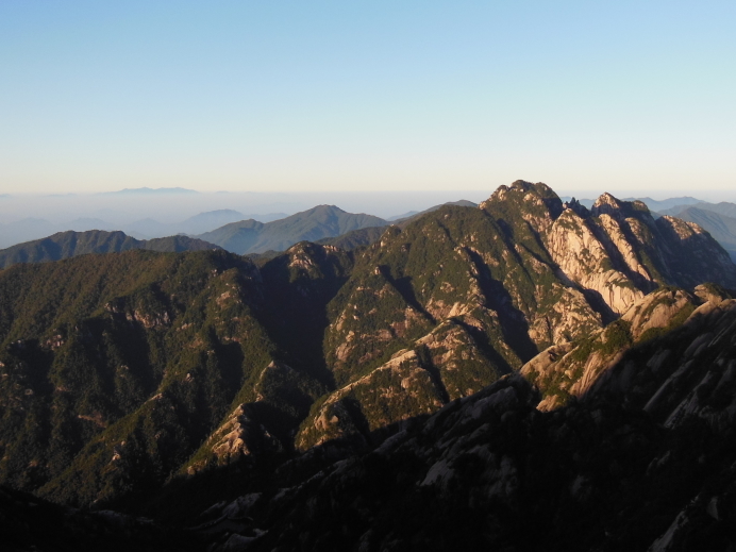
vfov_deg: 38.4
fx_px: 787
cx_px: 402
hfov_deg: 50.1
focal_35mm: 37
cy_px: 208
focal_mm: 4.5
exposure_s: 1/640
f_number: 3.5
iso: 125
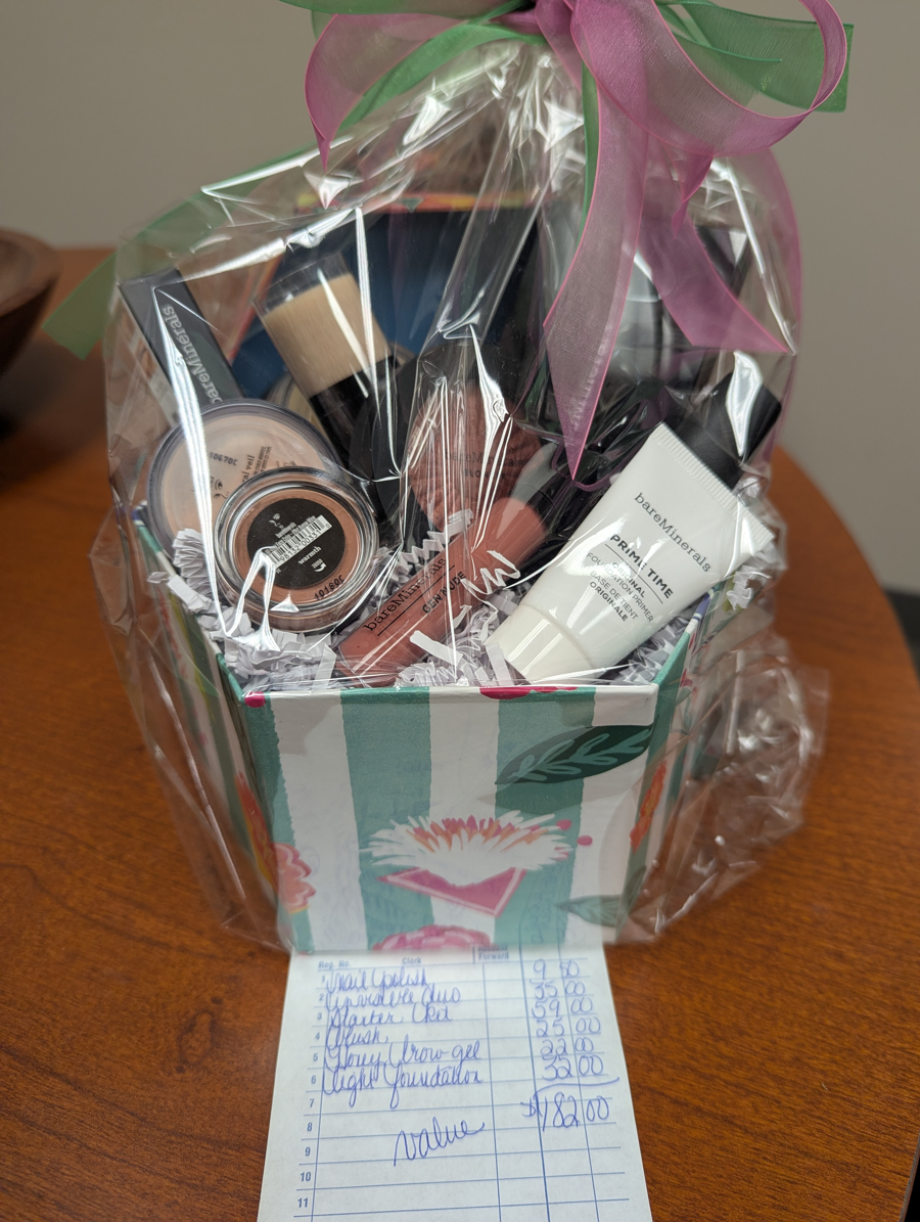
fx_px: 848
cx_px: 460
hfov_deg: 56.9
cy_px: 611
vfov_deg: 71.5
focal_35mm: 24
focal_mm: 6.81
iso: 64
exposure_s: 1/61.5
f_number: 1.85
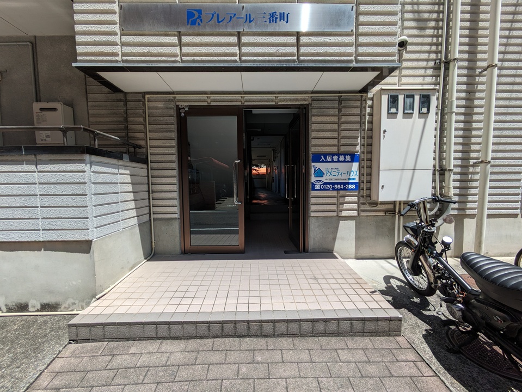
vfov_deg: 85.7
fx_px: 211
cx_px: 261
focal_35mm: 14
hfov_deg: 102.0
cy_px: 196
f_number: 2.2
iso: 45
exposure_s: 1/1553
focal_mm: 1.83
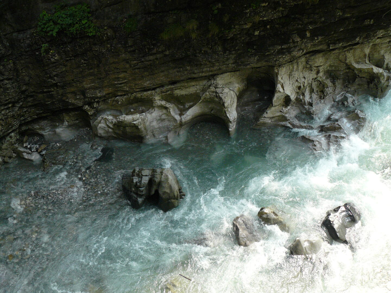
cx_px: 196
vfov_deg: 39.7
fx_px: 407
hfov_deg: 51.4
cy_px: 146
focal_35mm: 36
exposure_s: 1/200
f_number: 4
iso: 200
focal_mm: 6
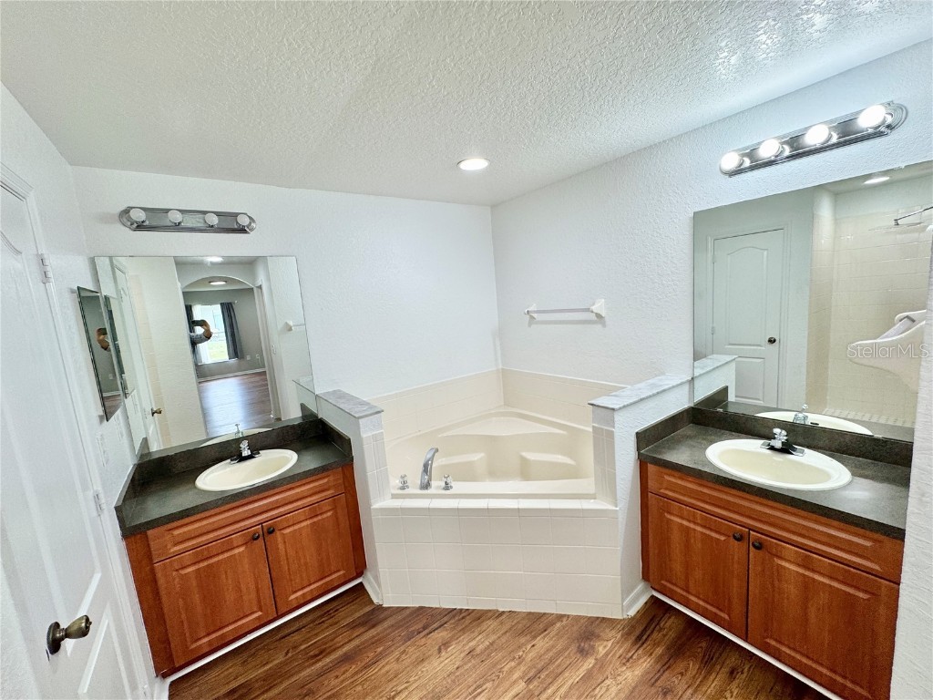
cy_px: 350
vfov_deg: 85.7
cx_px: 466
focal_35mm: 14
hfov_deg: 102.1
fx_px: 377
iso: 80
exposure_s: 1/120
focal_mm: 2.22
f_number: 2.2
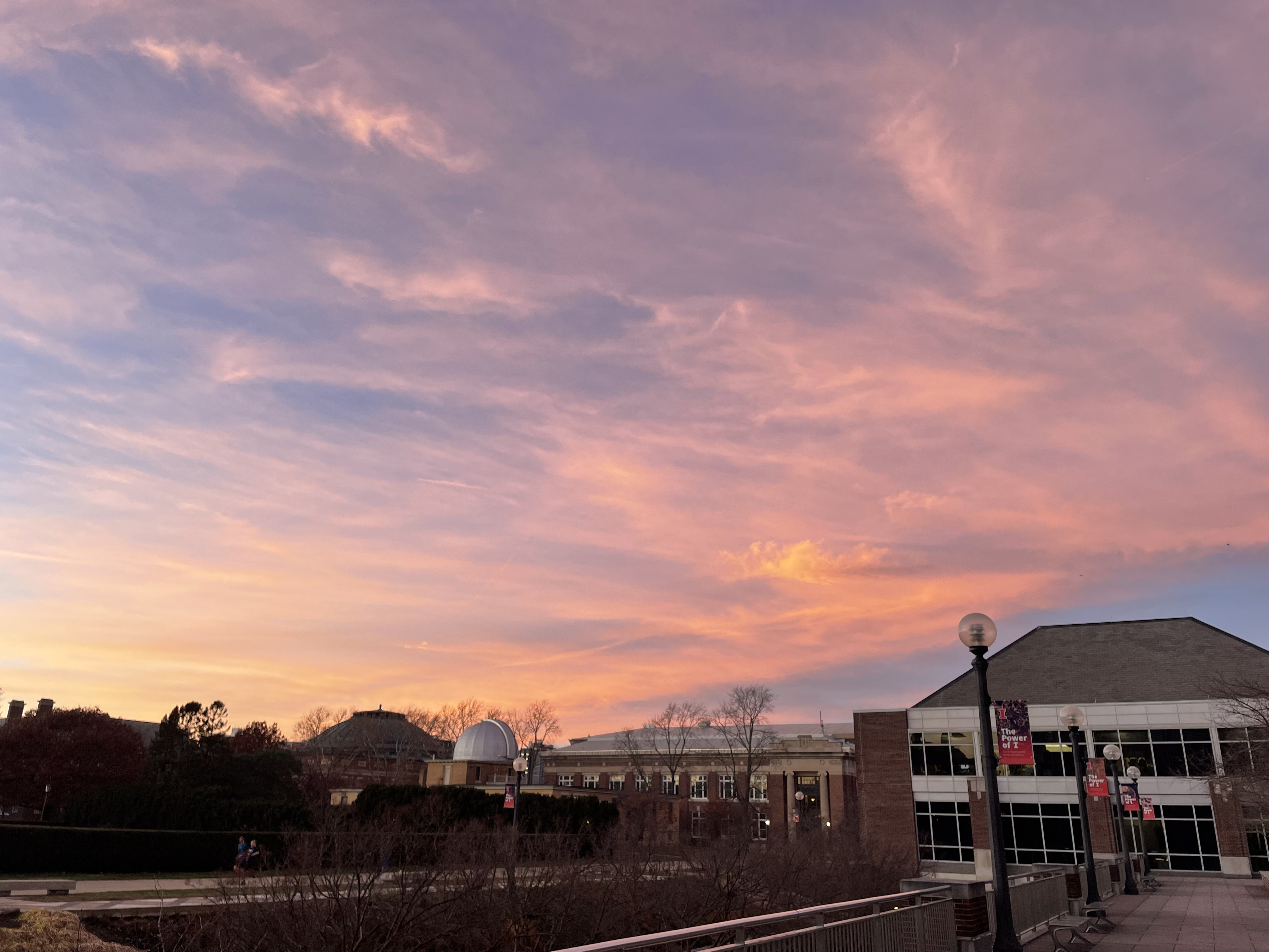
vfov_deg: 53.1
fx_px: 953
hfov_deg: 67.3
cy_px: 476
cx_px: 634
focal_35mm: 26
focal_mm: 4.2
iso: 50
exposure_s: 1/121
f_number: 1.6
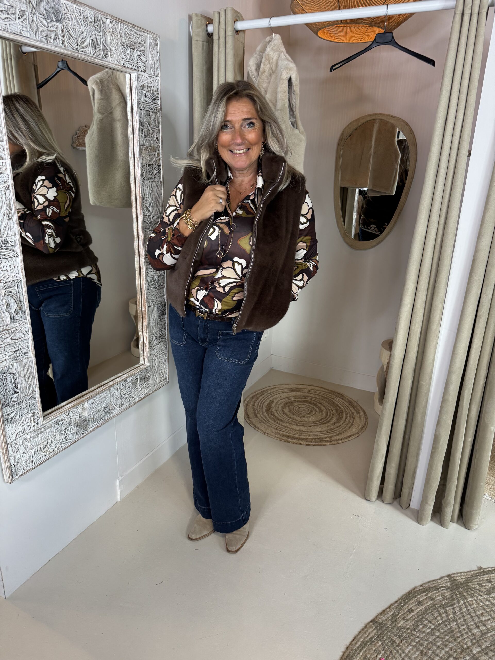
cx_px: 248
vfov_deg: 71.6
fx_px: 458
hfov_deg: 56.8
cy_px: 330
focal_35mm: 24
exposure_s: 1/100
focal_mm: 6.76
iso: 125
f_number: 1.78
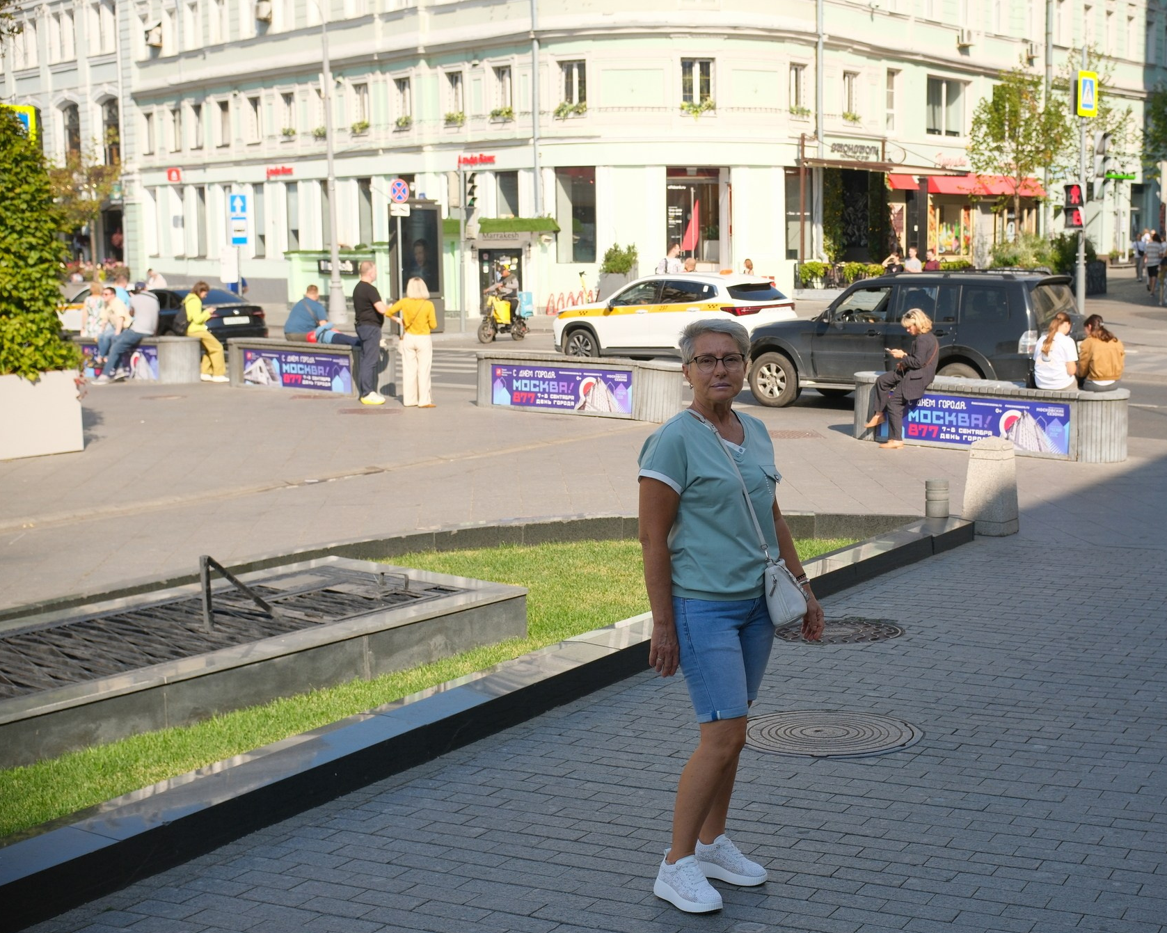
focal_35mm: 47
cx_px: 698
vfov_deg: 32.1
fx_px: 1623
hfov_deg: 39.4
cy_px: 471
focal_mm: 27
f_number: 5.6
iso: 640
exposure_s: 1/1600
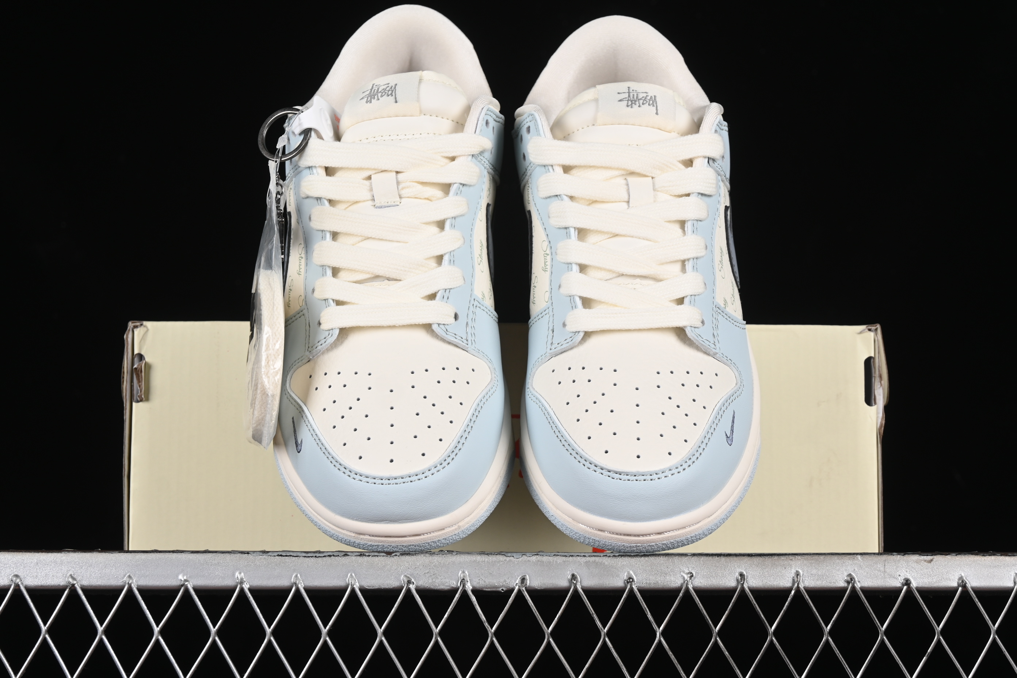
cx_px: 508
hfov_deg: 27.0
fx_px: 2119
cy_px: 339
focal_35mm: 75
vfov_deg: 18.2
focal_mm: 50
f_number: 8
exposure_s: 1/80
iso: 160
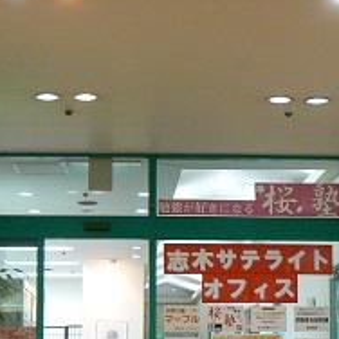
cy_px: 299
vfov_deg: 18.4
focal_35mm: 93
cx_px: 146
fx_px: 1030
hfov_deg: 18.7
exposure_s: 1/20
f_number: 2.8
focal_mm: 6
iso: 200
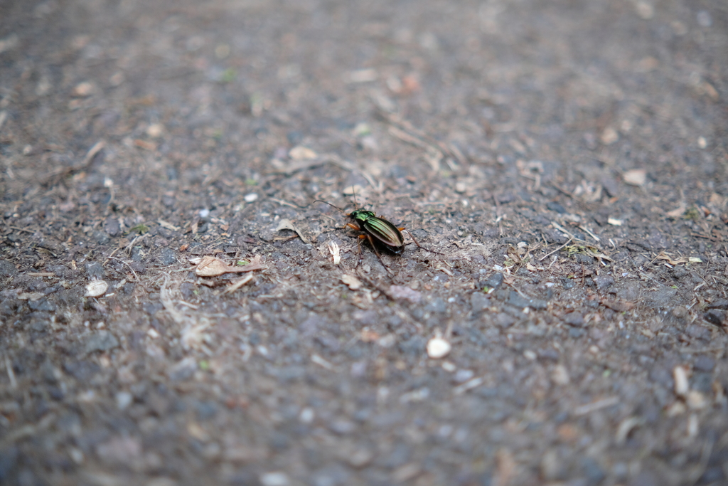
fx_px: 1011
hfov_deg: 39.6
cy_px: 243
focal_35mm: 50
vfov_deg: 27.0
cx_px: 364
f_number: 1.4
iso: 640
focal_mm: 33
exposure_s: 1/100
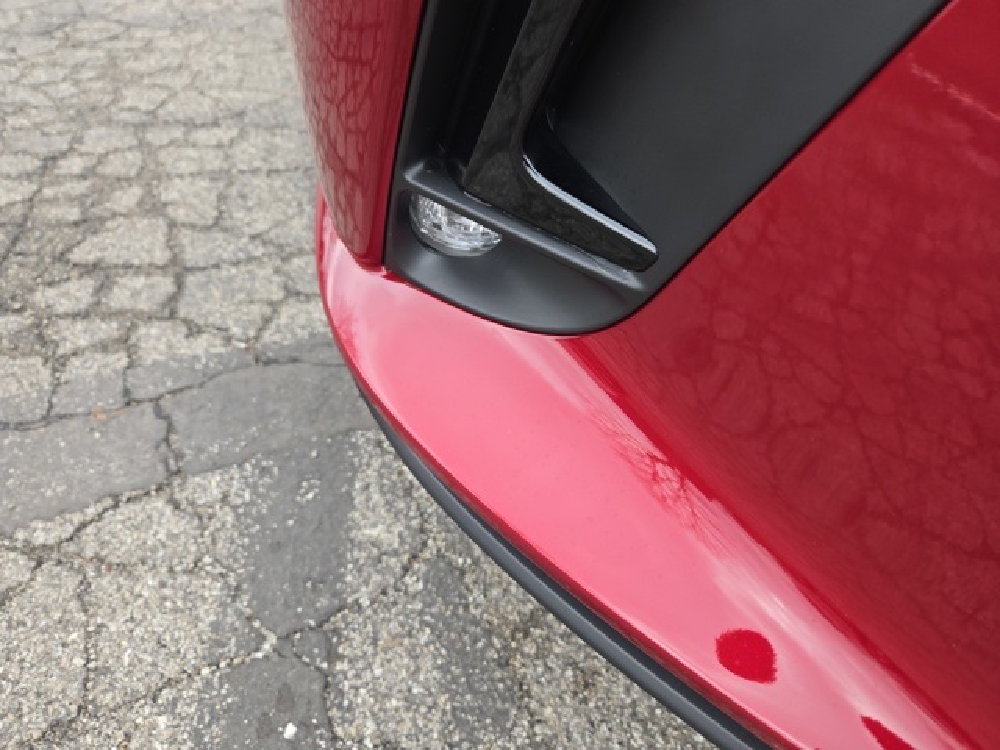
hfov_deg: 73.9
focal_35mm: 23
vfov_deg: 58.9
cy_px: 375
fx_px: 664
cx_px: 500
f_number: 1.8
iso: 50
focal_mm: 5.4
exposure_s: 1/180
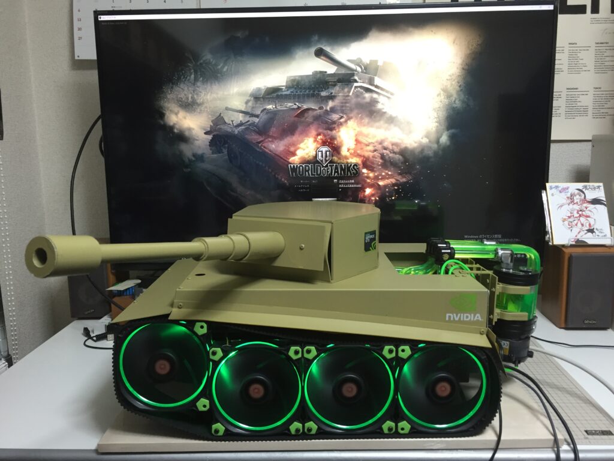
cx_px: 307
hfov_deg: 61.7
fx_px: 514
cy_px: 230
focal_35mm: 29
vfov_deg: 48.2
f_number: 2.2
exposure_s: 1/30
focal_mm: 4.15
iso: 100
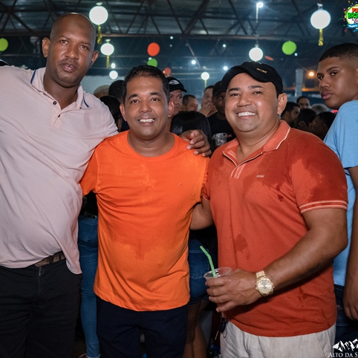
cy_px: 181
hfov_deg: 35.5
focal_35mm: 47
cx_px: 101
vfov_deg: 36.1
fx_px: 550
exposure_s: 1/400
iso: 2500
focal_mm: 24
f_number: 2.5
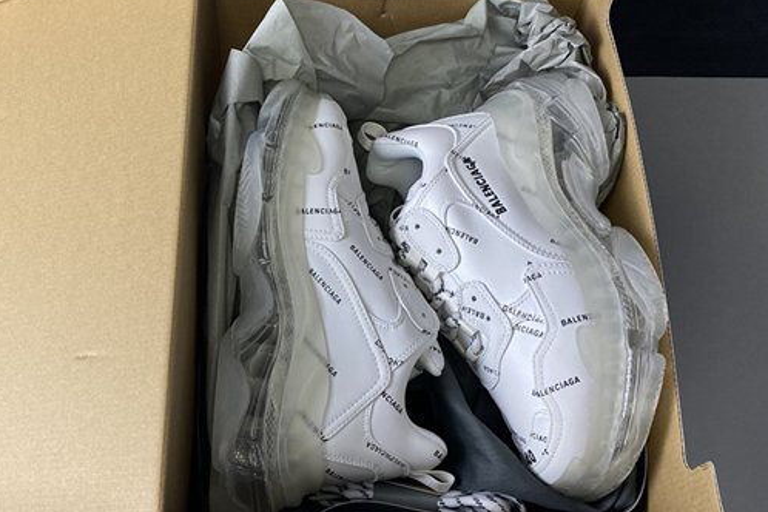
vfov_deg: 35.0
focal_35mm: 38
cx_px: 261
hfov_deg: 49.9
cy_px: 300
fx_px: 811
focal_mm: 4.25
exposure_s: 1/100
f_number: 1.8
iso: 100
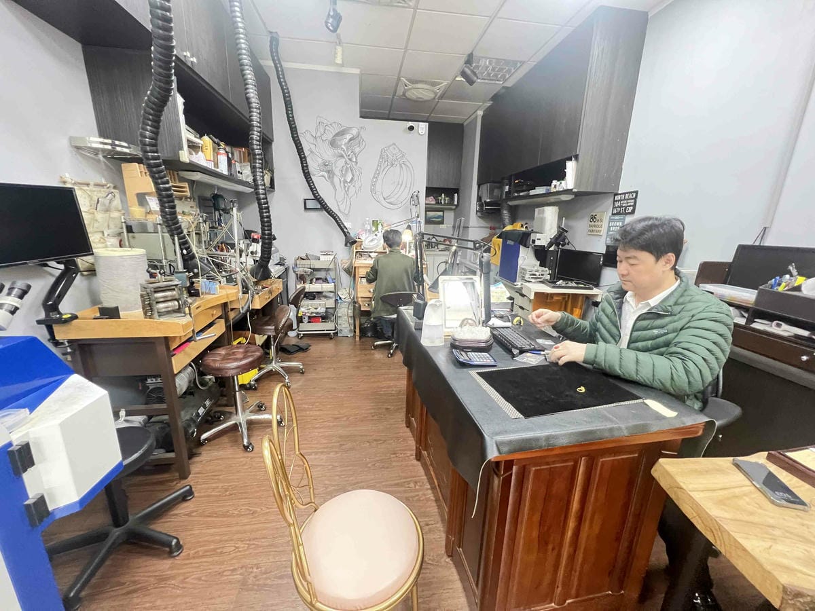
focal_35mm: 13
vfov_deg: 89.9
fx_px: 306
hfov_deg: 106.2
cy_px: 306
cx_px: 408
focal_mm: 1.57
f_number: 1.8
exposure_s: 1/60
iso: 640
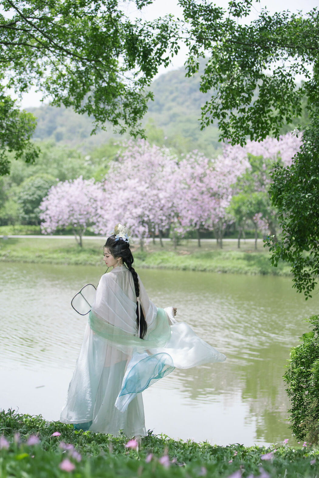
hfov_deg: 19.5
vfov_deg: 28.8
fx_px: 930
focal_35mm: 70
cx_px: 160
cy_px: 239
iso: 125
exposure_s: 1/1250
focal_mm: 70
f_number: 2.8
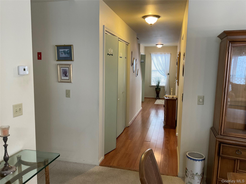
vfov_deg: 48.2
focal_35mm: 29
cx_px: 123
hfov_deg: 61.7
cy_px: 92
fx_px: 206
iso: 125
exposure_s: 1/60
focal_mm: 3
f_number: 1.8
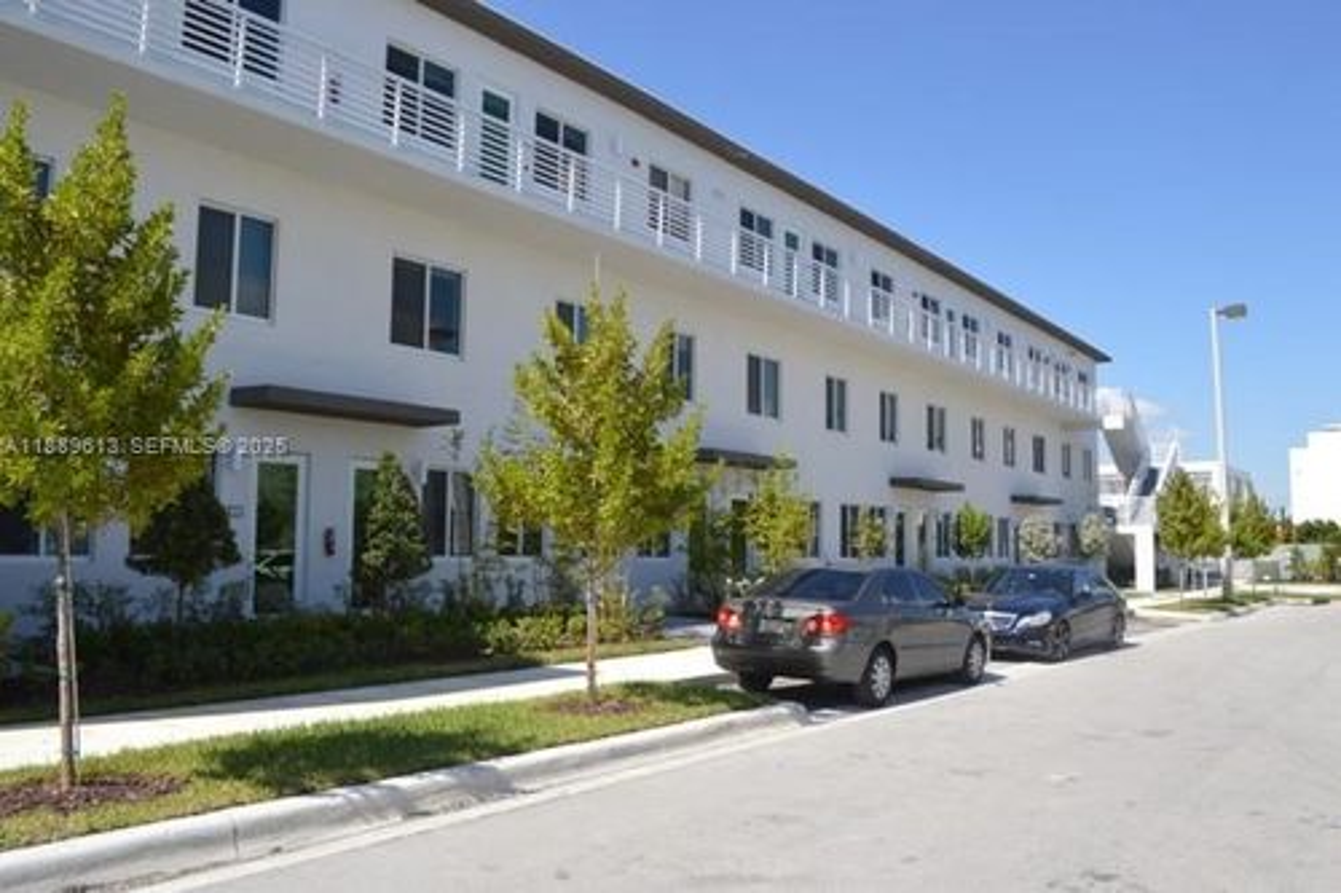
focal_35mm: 27
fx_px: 1005
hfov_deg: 67.4
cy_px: 446
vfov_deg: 47.9
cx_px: 670
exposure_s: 1/250
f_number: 8
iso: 100
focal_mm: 18
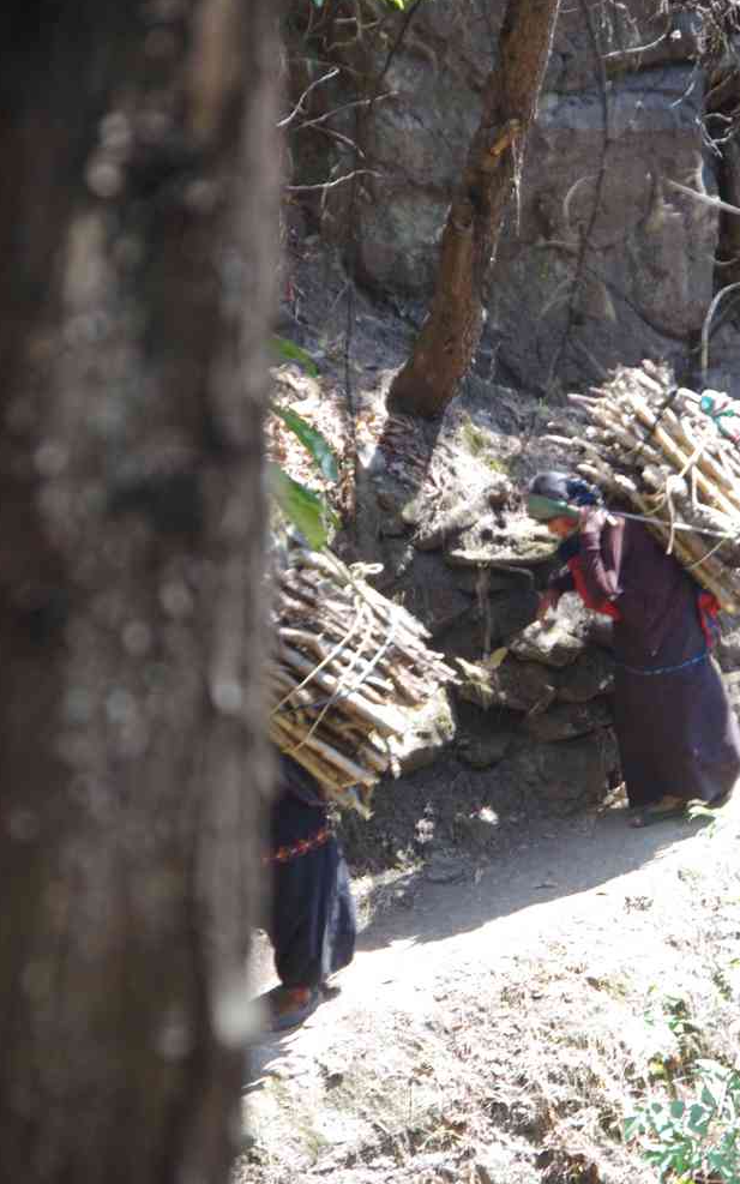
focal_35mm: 66
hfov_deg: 19.7
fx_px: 2129
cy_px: 593
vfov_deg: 31.1
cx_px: 391
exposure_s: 1/80
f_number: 7.1
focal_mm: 42.5
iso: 1600
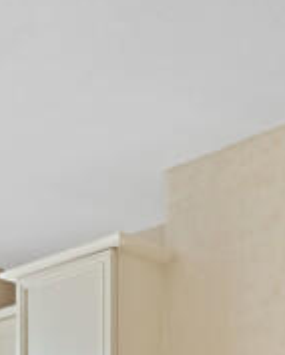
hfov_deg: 14.2
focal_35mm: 107
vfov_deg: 15.4
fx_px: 1124
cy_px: 643
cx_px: -20
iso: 800
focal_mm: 19.7
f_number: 3.2
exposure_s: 1/25
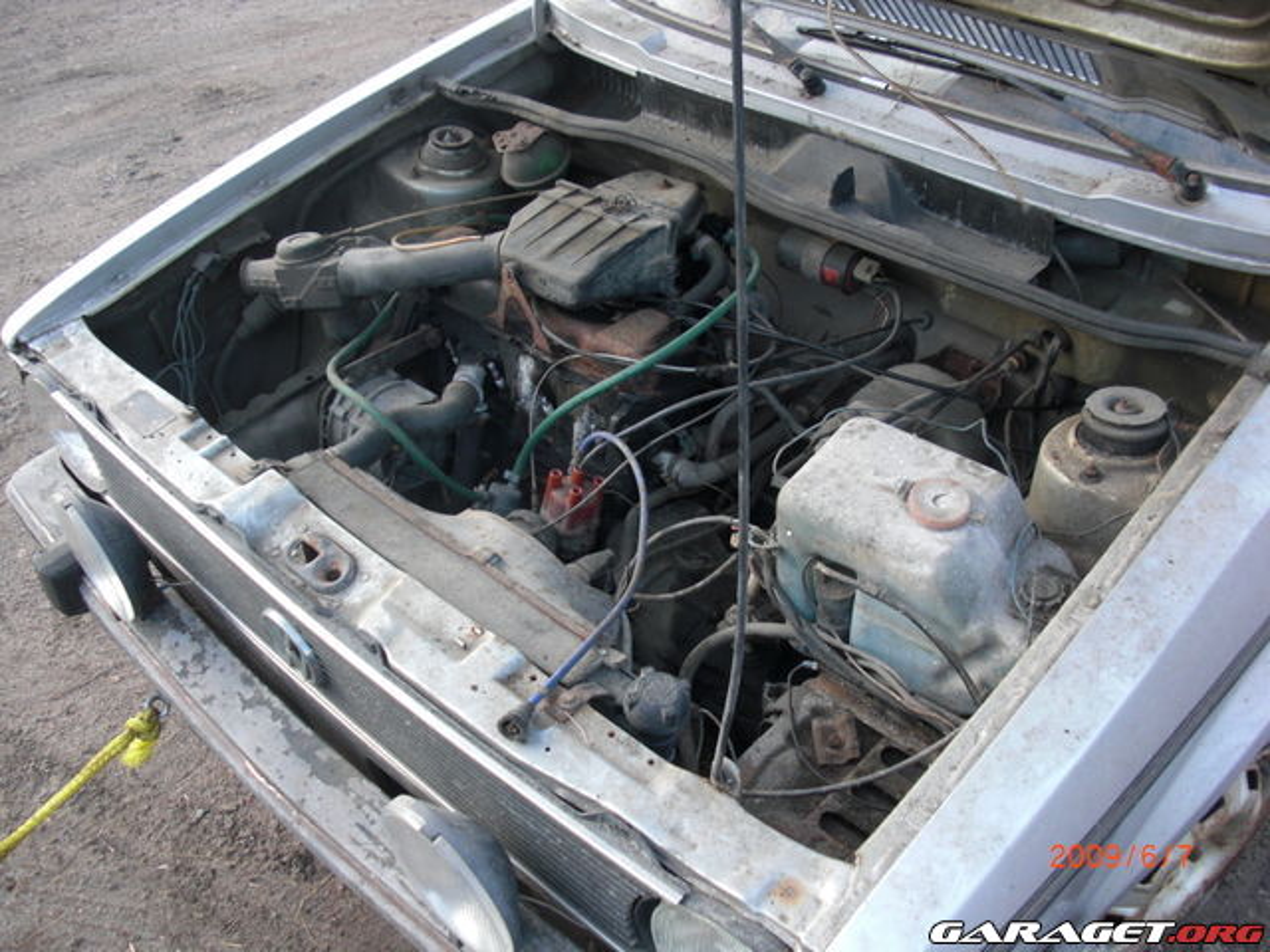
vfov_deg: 39.7
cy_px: 476
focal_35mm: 36
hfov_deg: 51.4
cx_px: 635
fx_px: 1321
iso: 100
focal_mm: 6.3
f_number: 2.8
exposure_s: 1/125
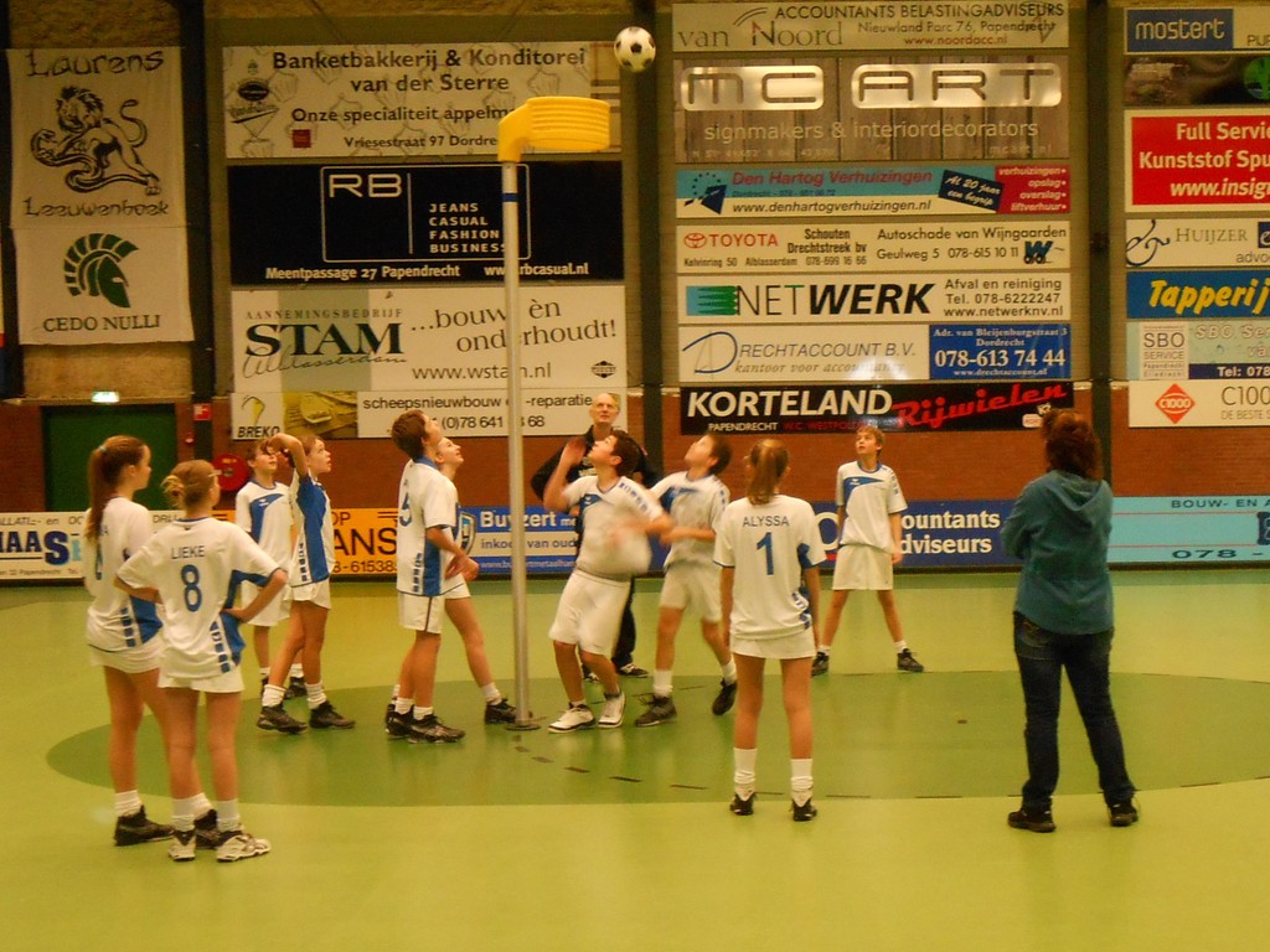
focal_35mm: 38
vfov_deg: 37.7
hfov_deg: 49.0
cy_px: 476
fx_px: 1394
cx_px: 635
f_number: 4.2
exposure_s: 1/30
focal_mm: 6.8
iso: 400
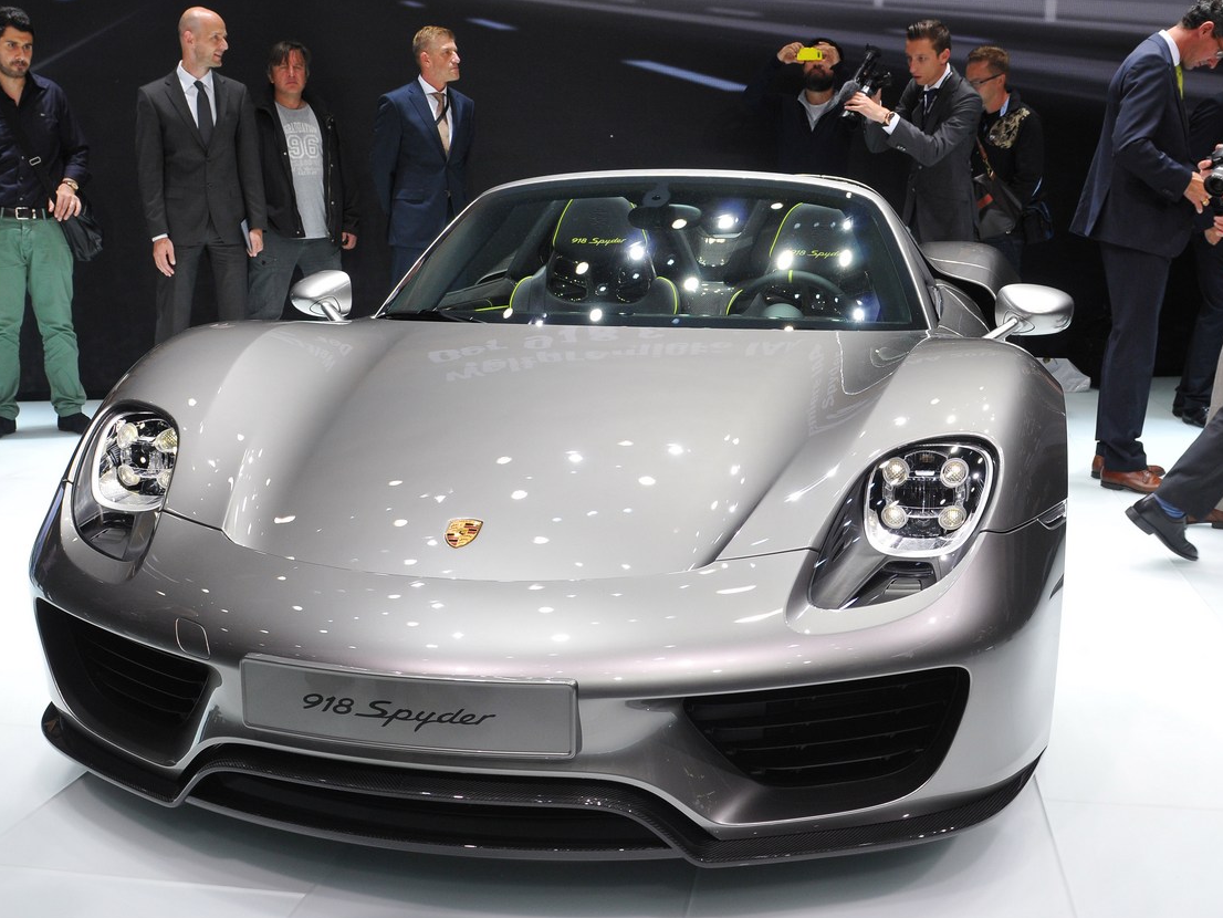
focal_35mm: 40
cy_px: 466
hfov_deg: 46.8
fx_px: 1414
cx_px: 598
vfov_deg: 36.0
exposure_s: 1/250
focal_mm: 24
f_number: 8
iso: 500
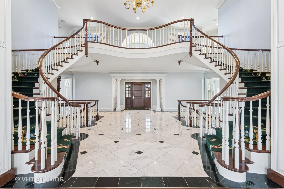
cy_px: 94
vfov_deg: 77.3
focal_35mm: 15
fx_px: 118
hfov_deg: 100.4
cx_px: 142
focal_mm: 15
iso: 200
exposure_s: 1/15
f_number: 9.5
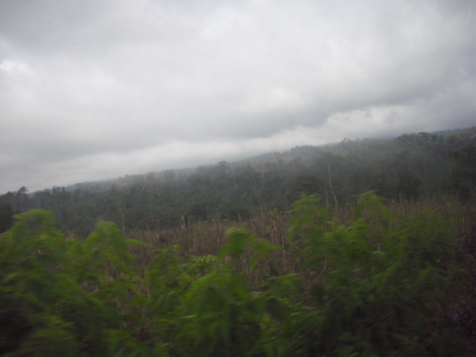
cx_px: 238
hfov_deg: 49.0
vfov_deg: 37.7
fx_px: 523
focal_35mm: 38
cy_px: 178
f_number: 2.8
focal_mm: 6.2
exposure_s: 1/160
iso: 100
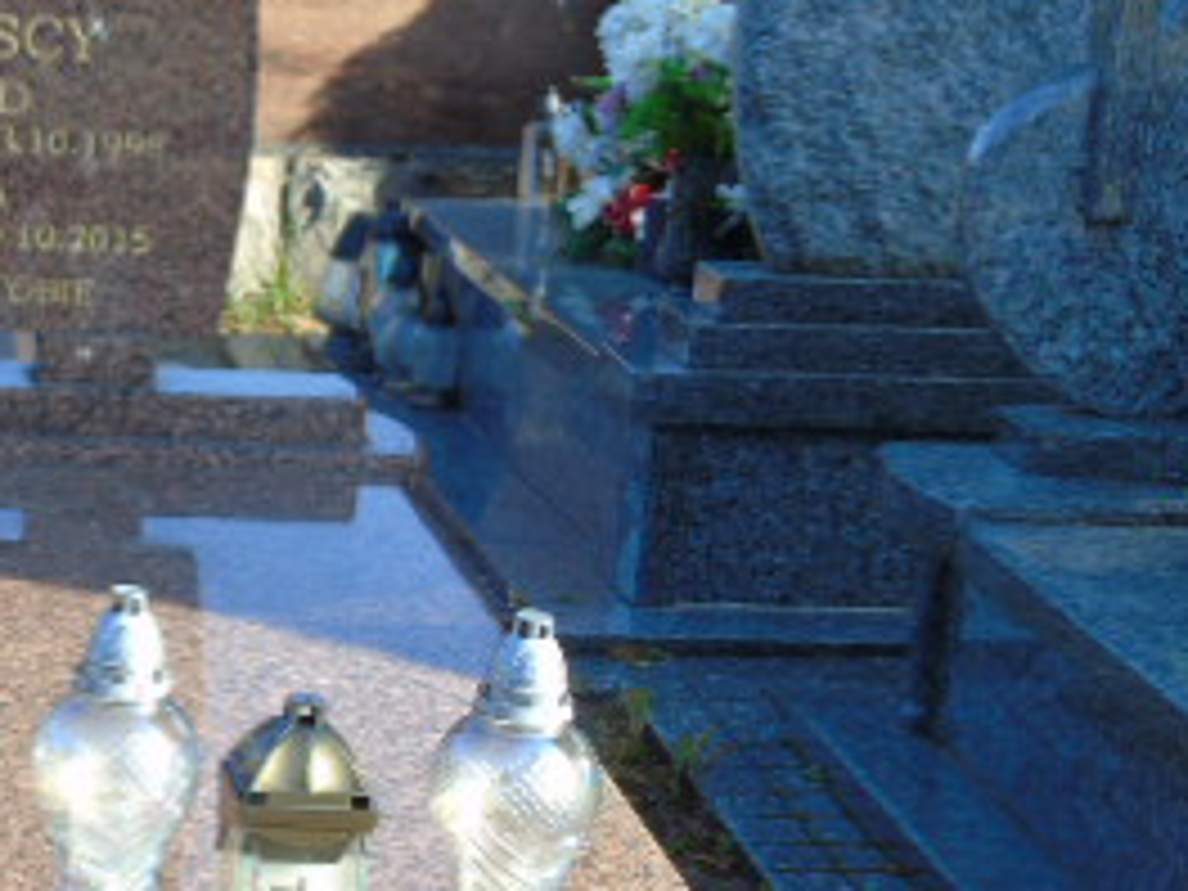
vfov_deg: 15.2
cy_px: 616
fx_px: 3329
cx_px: -162
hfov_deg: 19.3
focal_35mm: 97
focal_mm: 7.1
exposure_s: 1/125
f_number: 3.9
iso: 80
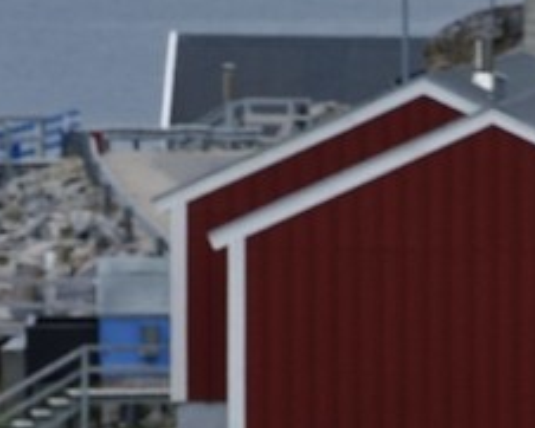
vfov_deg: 1.7
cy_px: 445
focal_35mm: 898
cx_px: 1664
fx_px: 14225
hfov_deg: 2.1
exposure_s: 1/400
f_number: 7.1
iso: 400
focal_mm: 135
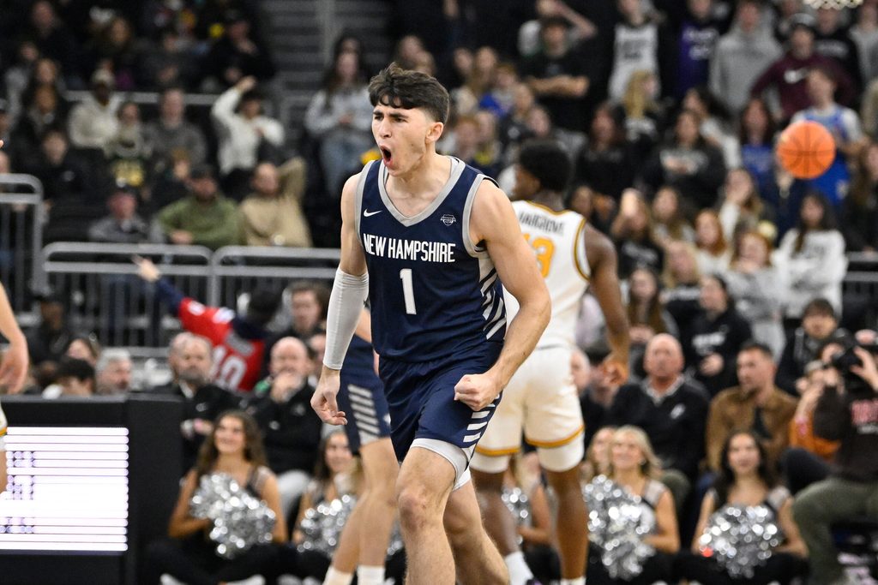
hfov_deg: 14.7
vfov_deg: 9.8
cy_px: 292
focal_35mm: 140
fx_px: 3415
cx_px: 439
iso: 5000
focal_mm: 140
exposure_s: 1/1600
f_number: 3.2
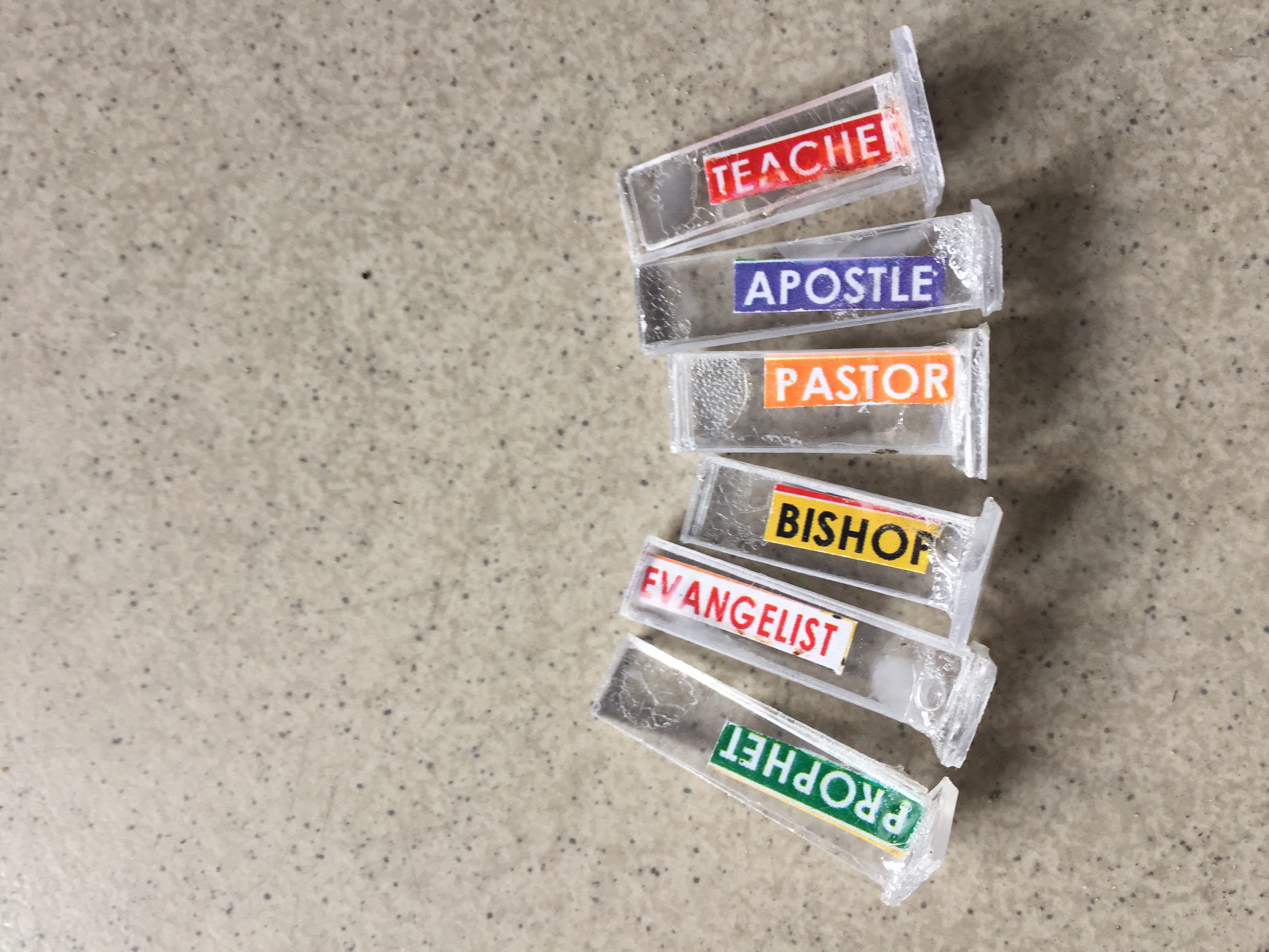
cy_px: 476
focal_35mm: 29
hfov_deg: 61.7
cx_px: 634
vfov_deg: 48.2
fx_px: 1063
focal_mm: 4.15
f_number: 2.2
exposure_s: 1/100
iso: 50
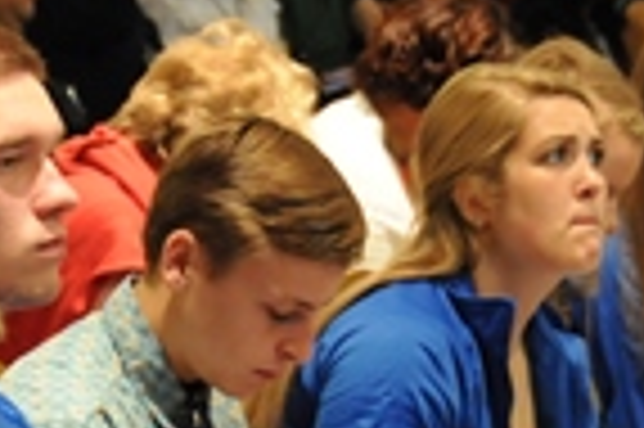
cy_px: 491
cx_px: 284
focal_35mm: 235
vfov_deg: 5.8
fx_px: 4199
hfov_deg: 8.8
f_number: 4.8
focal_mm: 50
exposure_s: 1/15
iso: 2000
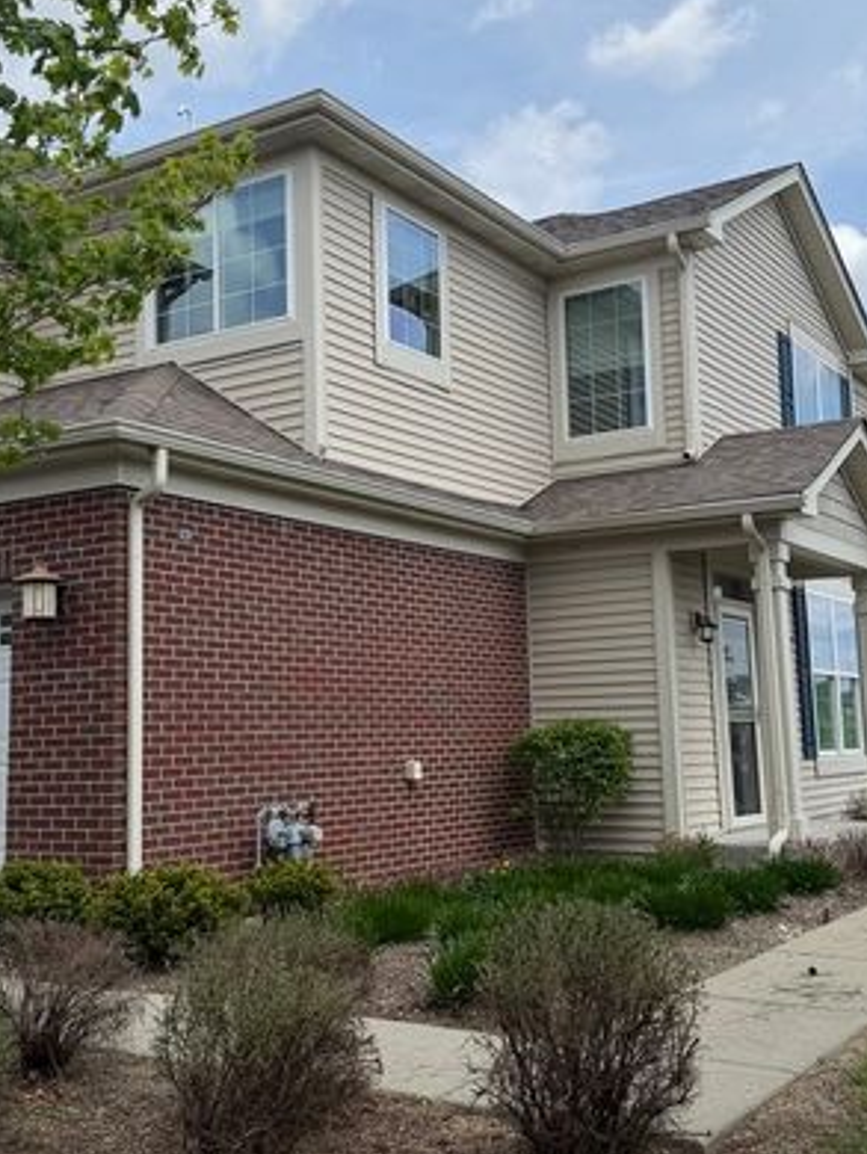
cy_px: 531
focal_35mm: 41
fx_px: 1368
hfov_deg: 35.2
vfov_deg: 45.7
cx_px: 397
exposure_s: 1/5714
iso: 80
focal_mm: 6.76
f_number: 1.78
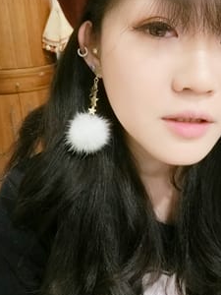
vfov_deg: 52.5
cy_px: 131
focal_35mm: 35
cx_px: 163
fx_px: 298
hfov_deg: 39.7
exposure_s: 1/25
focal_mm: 4.58
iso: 640
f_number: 2.8
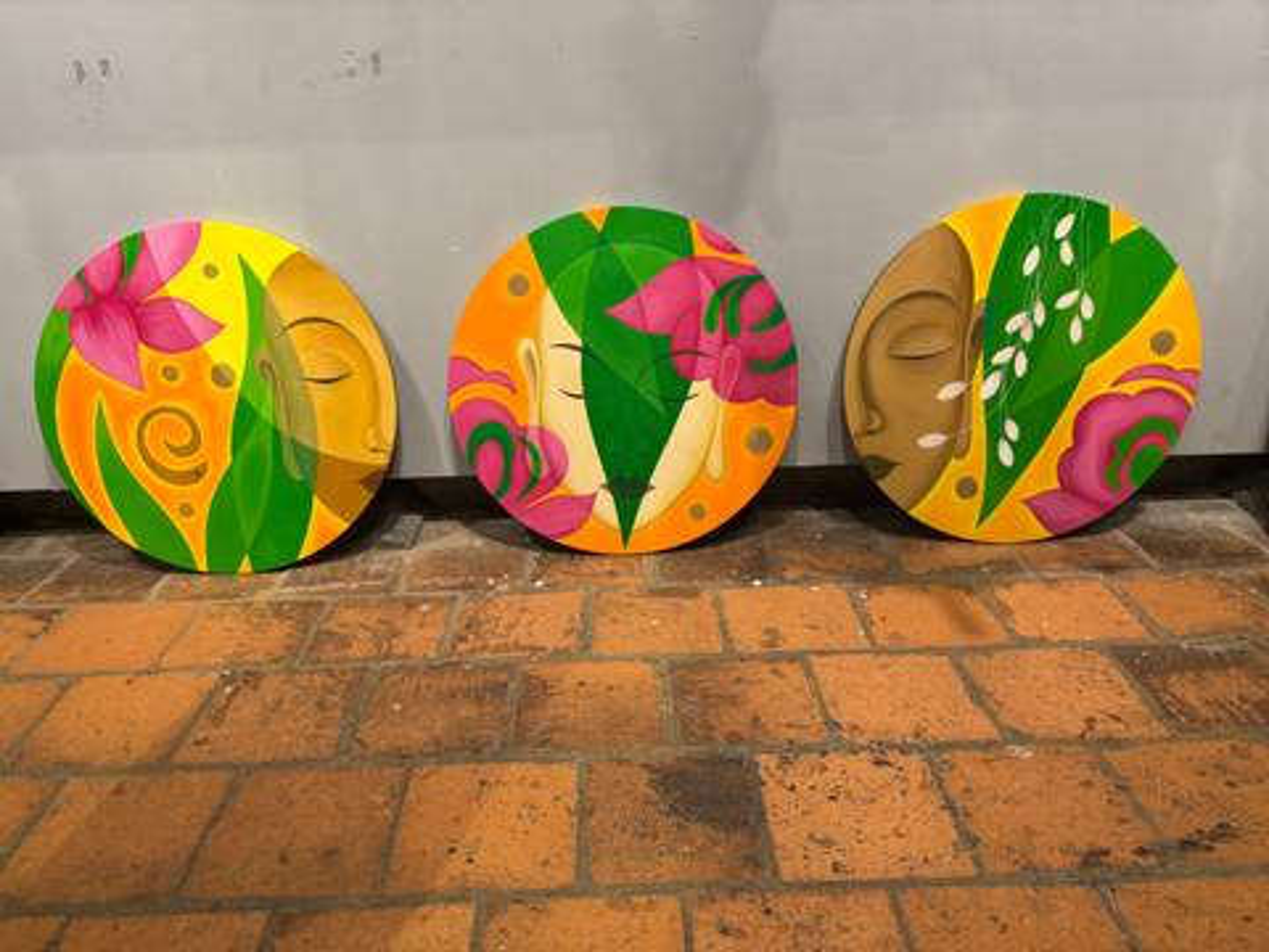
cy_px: 476
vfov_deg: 53.1
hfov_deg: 67.3
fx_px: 953
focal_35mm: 26
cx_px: 634
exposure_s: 1/50
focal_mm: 5.96
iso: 125
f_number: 1.6
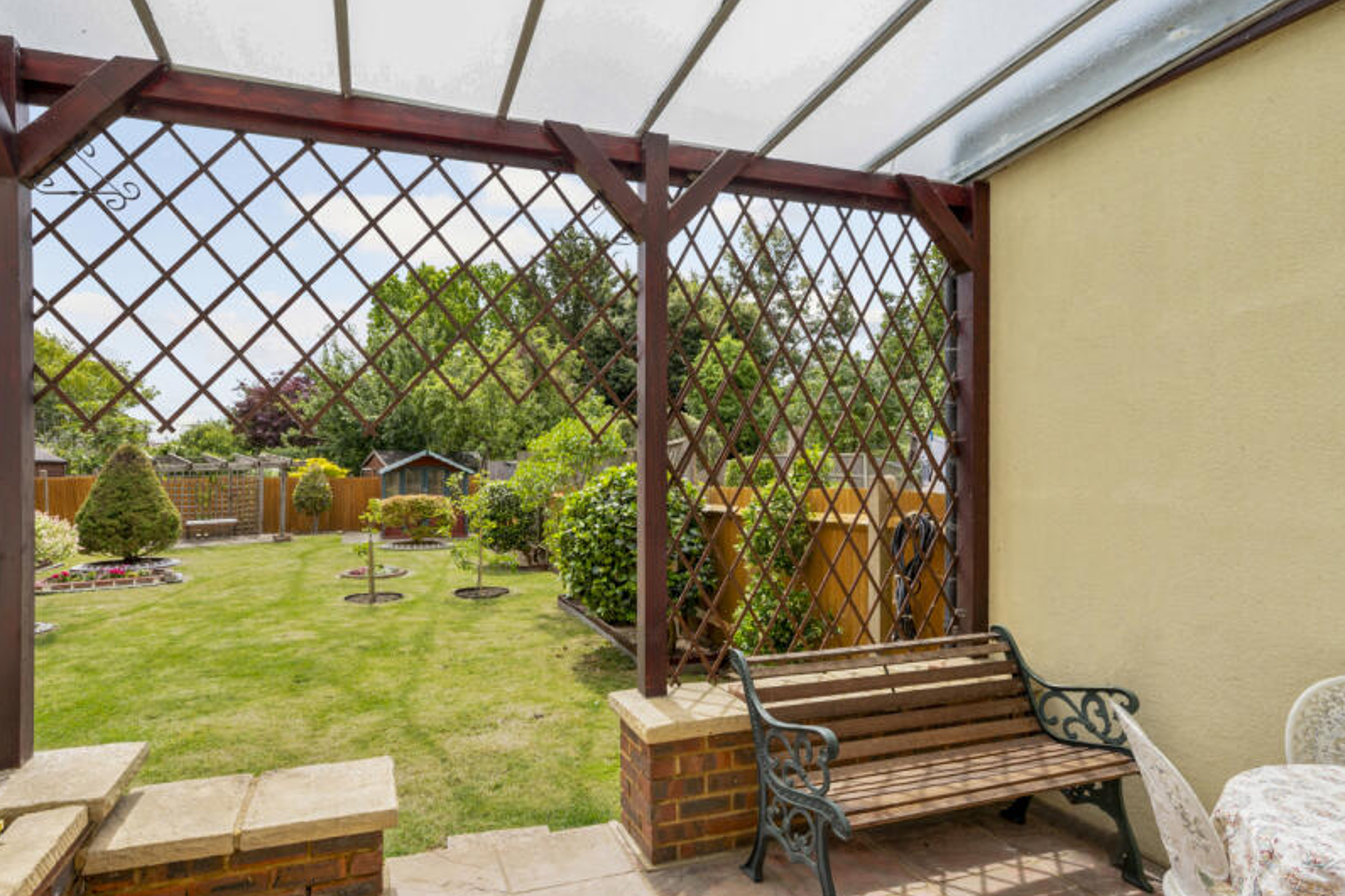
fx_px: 672
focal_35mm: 18
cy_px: 466
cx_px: 602
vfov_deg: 67.3
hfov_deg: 89.7
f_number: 8
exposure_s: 1/320
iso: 200
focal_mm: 14
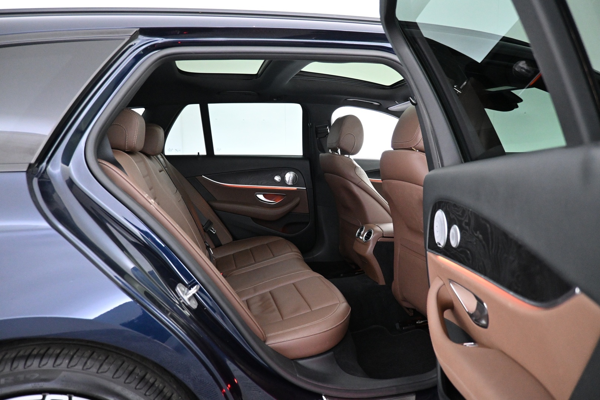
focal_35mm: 24
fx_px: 400
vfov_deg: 53.1
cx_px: 300
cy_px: 200
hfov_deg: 73.7
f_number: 3.5
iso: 4000
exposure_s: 1/30
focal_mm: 16
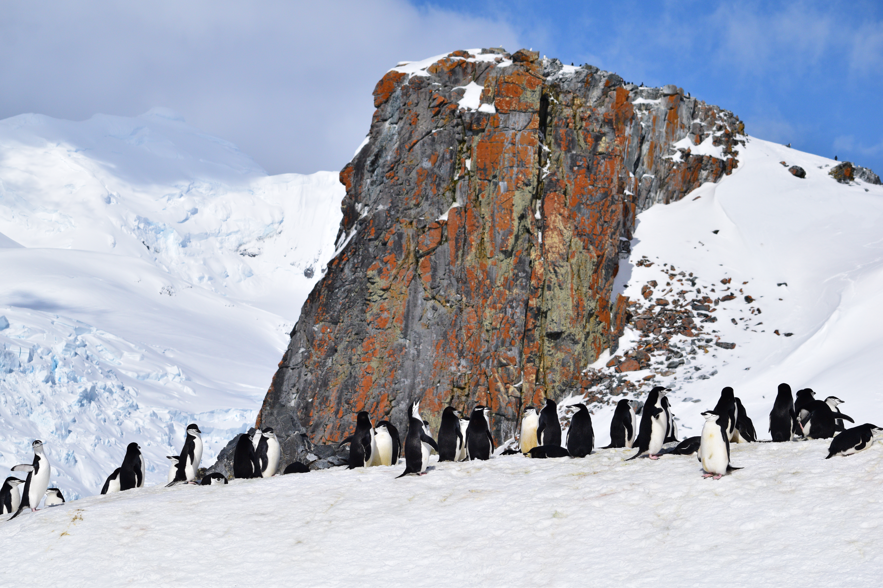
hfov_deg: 19.5
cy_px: 294
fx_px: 2575
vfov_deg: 13.0
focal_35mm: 105
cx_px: 442
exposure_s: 1/1000
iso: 400
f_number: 8
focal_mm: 70
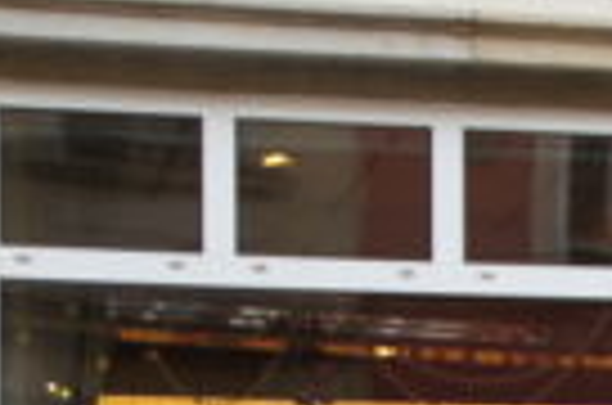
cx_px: 927
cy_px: 628
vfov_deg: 6.3
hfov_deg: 9.4
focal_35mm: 213
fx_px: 3613
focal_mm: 35
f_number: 4.5
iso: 160
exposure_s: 1/60
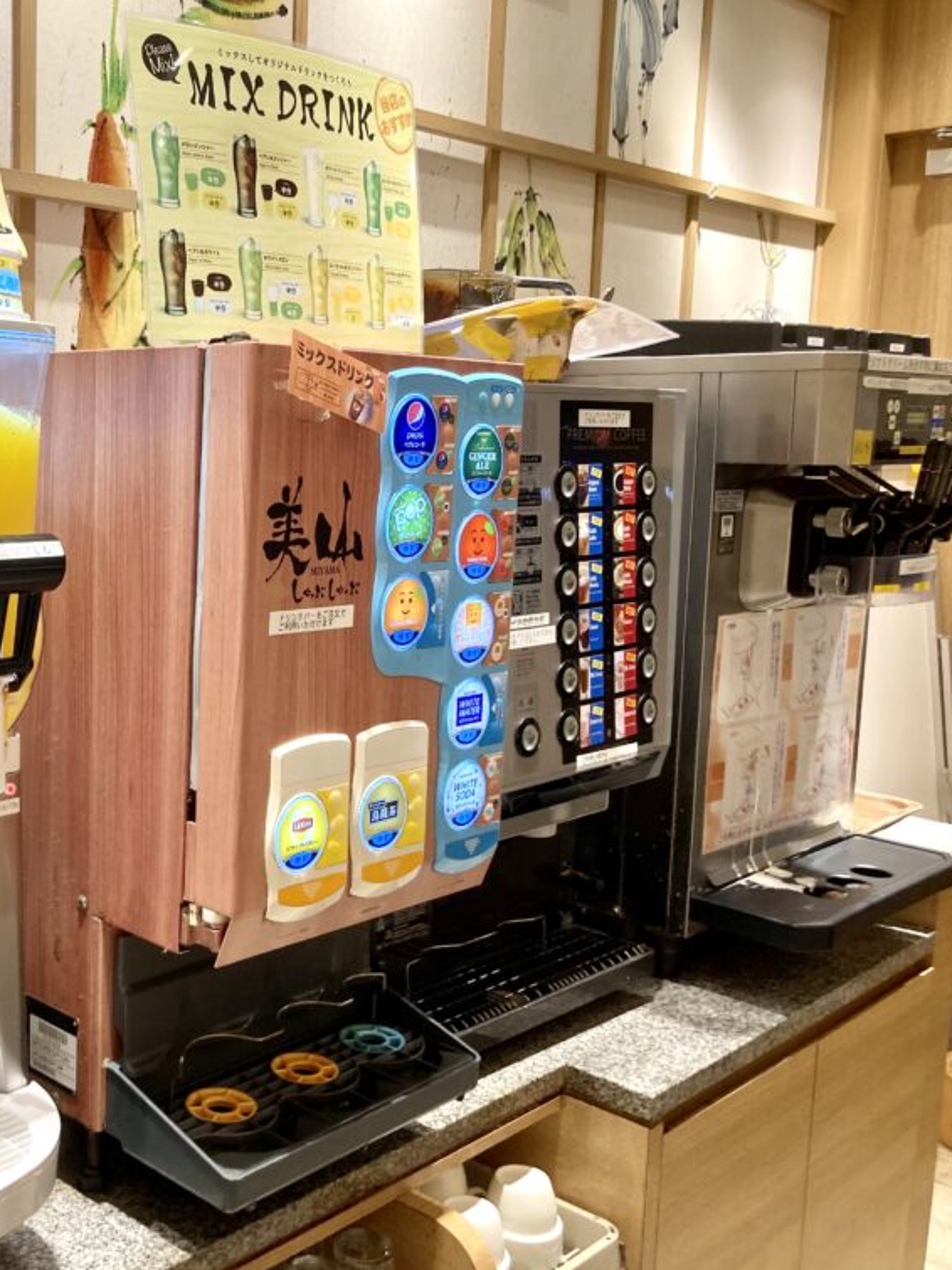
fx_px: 1394
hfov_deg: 35.6
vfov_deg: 49.0
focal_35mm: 38
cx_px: 101
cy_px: 639
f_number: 1.8
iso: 40
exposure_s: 1/50
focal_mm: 3.99
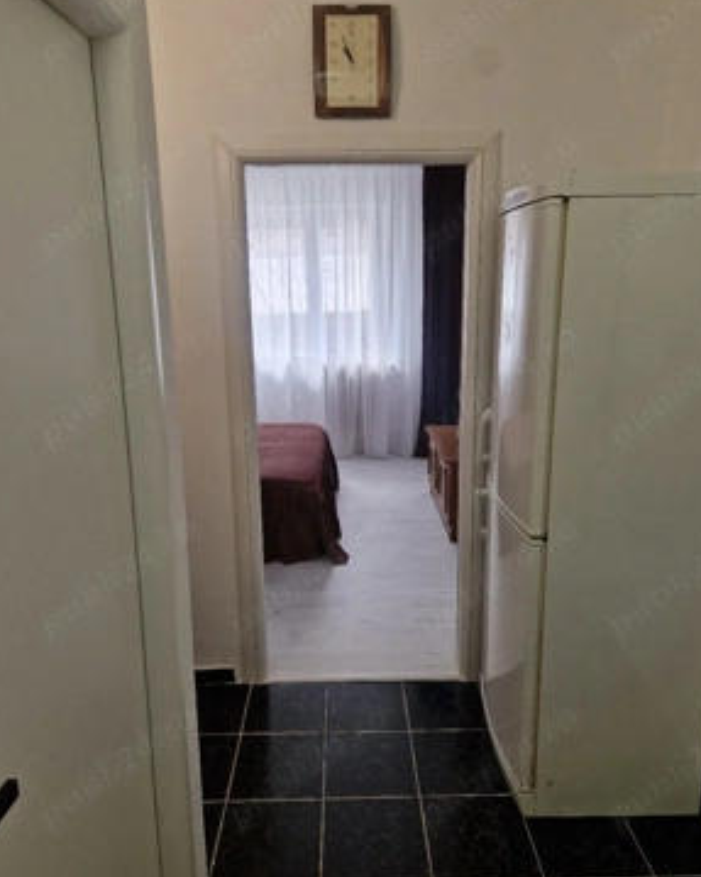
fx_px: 649
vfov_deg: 68.1
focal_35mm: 25
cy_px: 415
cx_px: 357
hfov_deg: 56.8
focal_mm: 5.4
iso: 100
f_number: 1.8
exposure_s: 1/182
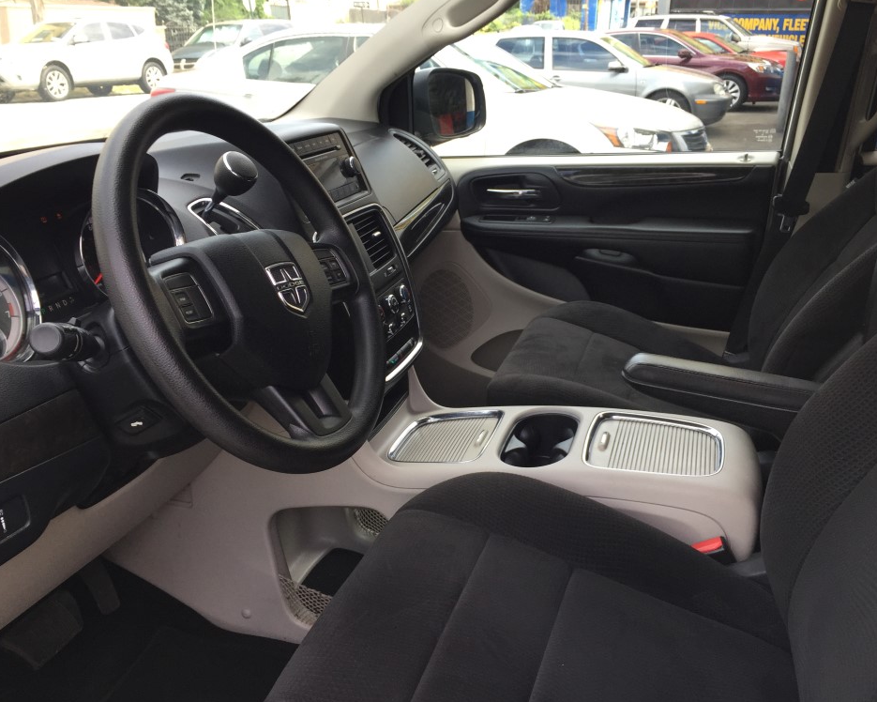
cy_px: 352
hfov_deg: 57.2
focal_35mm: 31
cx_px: 445
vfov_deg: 47.1
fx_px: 805
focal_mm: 4.15
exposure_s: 1/163
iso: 32
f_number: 2.2
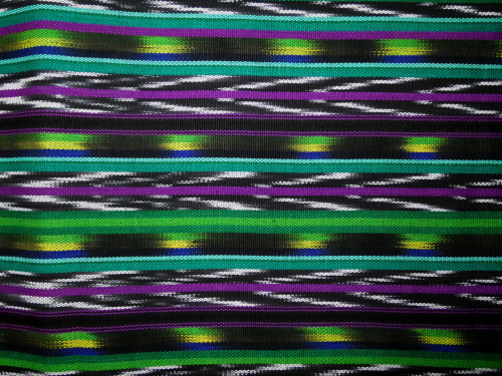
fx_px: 290
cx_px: 251
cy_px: 188
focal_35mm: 20
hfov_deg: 81.7
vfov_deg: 66.0
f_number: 2.8
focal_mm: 3.6
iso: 640
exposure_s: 1/125
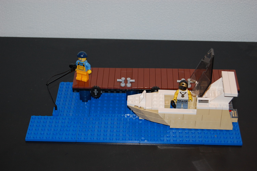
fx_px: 588
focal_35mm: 82
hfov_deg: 24.6
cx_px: 128
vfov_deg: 16.5
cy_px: 86
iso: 400
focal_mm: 55
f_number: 5.6
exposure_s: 1/60
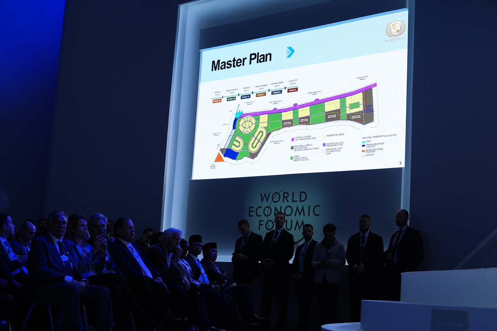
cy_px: 166
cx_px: 248
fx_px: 800
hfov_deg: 34.5
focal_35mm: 58
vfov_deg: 23.4
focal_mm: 58
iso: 1250
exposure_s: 1/320
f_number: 4.5
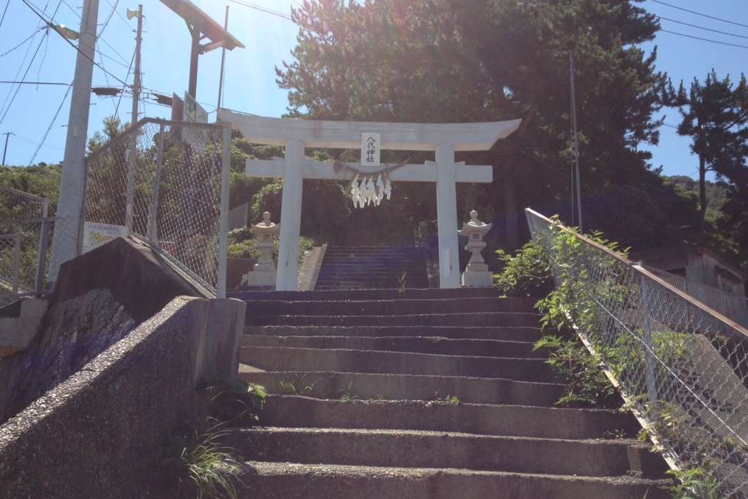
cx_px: 378
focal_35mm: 37
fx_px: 769
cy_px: 254
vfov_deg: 36.0
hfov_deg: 51.9
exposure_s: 1/1672
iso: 50
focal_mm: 4.28
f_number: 2.4
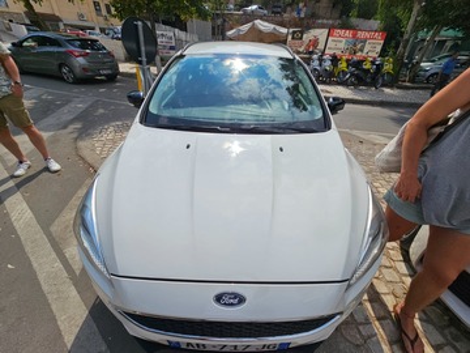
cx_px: 235
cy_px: 176
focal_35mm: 13
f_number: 2.2
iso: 50
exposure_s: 1/5102
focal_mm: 2.2
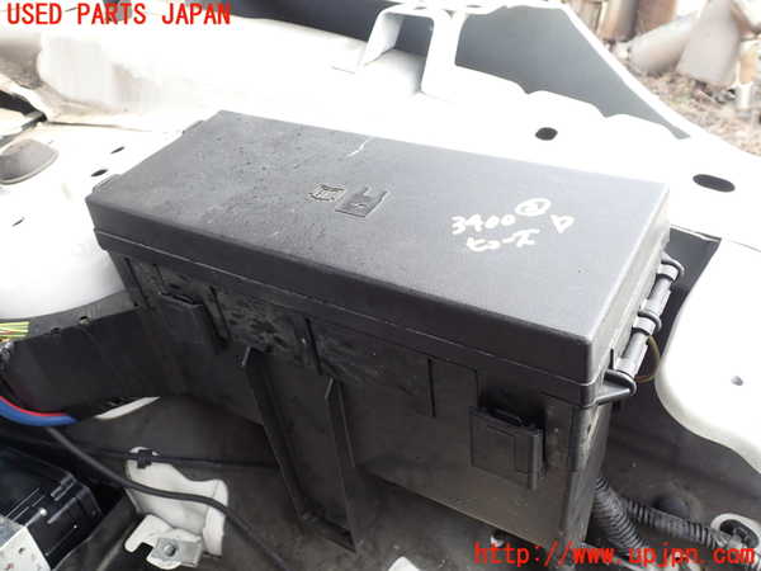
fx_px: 660
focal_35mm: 30
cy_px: 286
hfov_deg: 60.0
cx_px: 380
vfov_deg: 46.8
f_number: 3.2
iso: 100
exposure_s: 1/100
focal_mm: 5.4
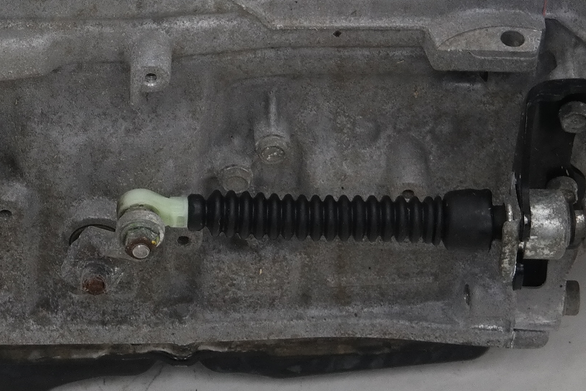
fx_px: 2979
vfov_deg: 7.4
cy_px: -173
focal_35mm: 183
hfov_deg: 11.2
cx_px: 53
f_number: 4.5
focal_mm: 33
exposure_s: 1/60
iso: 400
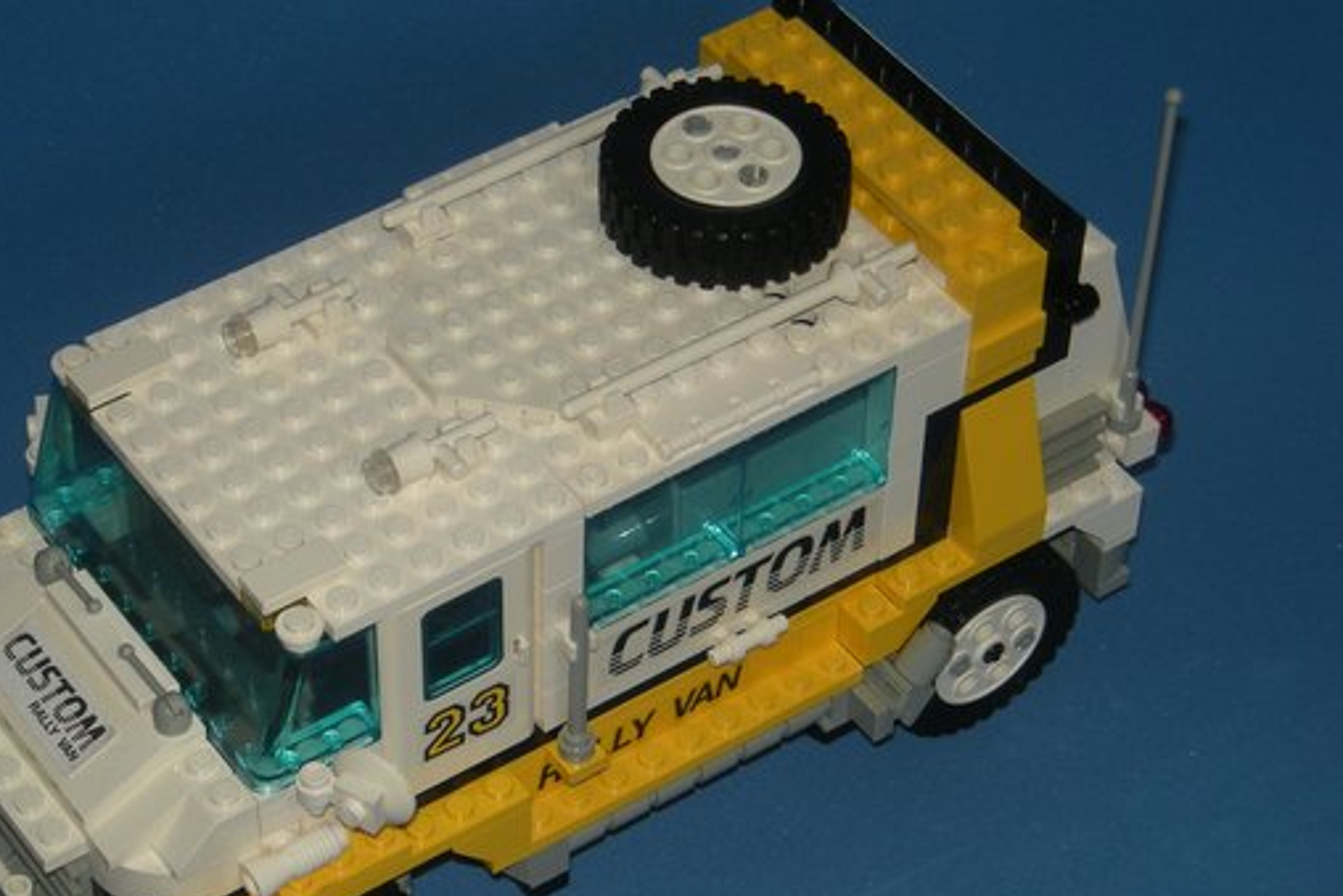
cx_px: 534
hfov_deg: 18.6
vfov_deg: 12.5
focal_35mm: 110
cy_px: 547
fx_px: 4105
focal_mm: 13.7
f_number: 4.1
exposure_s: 1/57
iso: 64
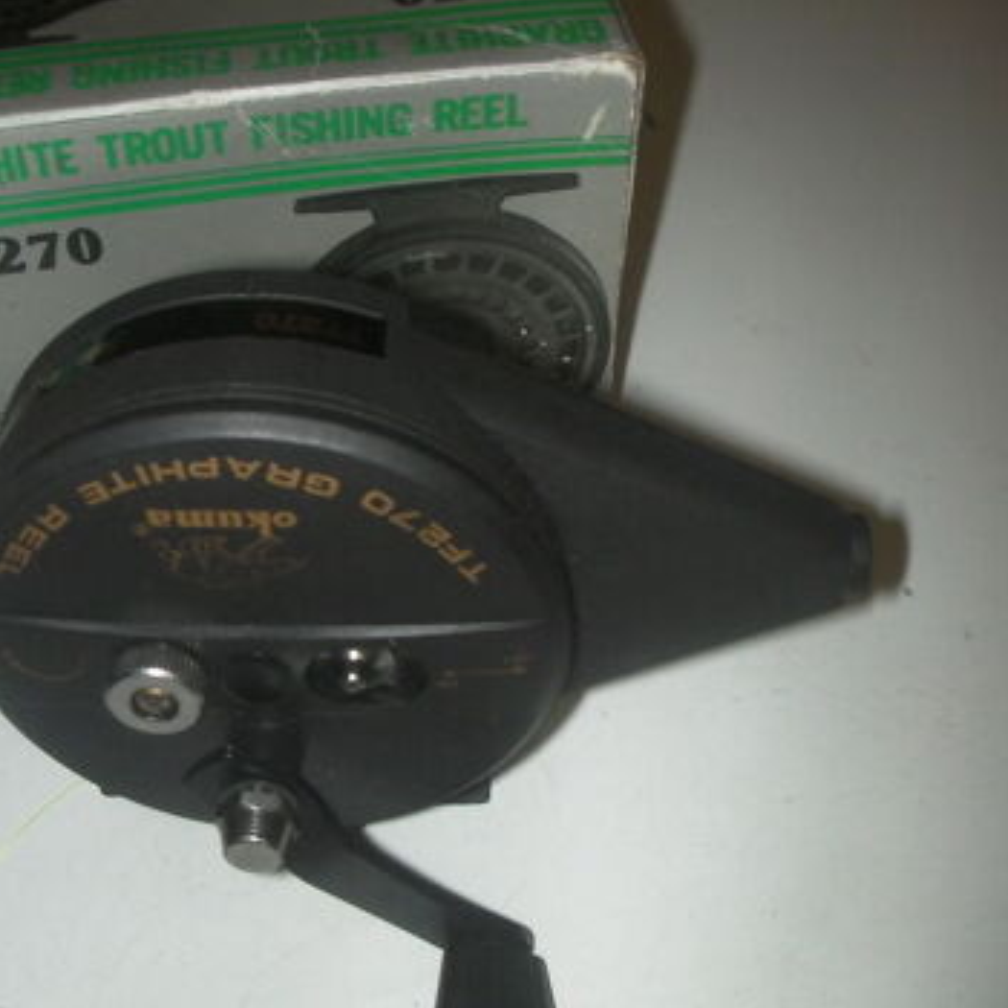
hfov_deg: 36.3
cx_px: 320
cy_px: 492
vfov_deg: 36.8
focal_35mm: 46
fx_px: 1515
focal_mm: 6.3
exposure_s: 1/30
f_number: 5.6
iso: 200
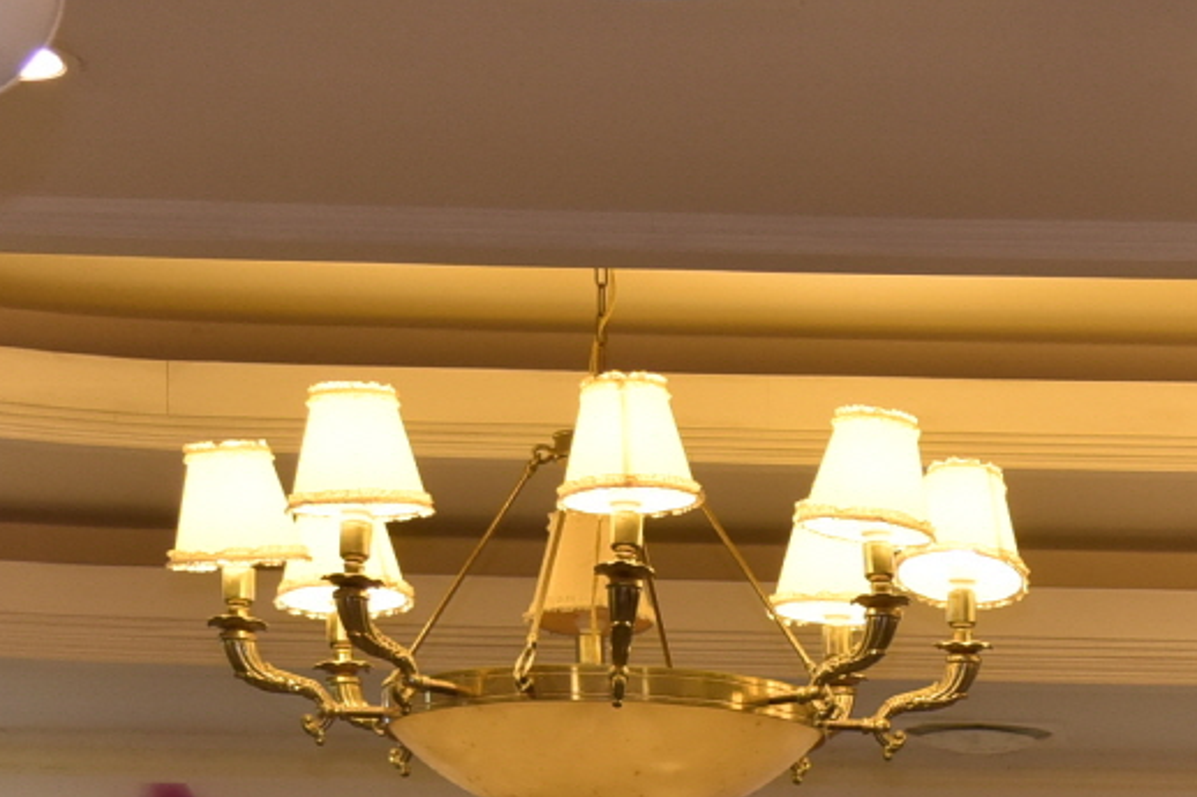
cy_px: 1649
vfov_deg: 6.5
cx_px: 1638
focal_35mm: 204
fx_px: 6780
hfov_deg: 9.9
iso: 800
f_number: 4.5
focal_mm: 48
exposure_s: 1/125
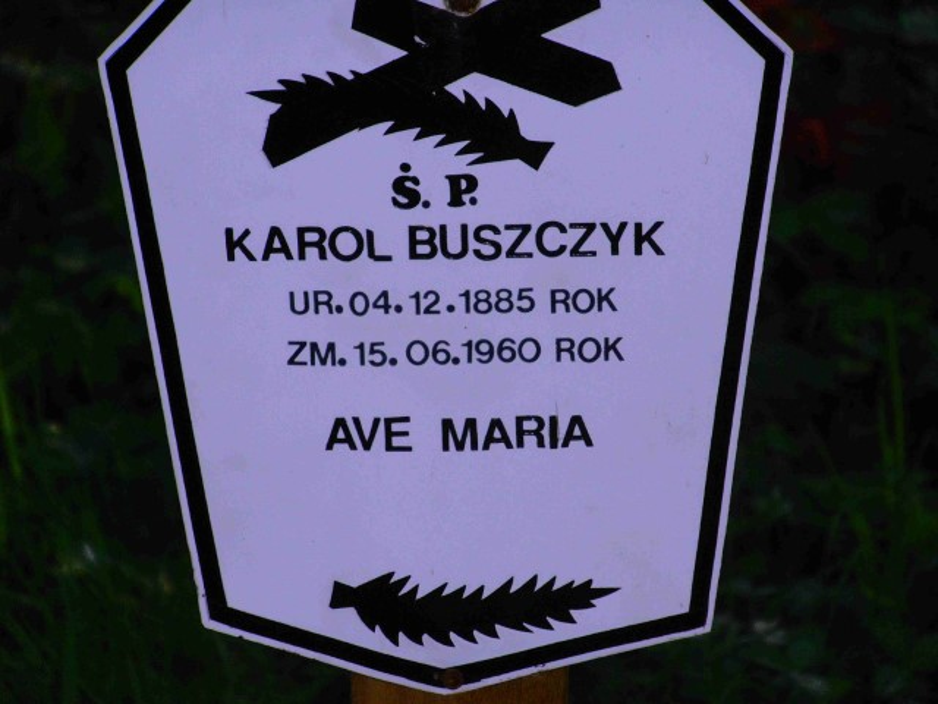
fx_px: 6503
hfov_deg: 8.2
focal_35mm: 240
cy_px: 352
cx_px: 469
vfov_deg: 6.2
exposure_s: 1/200
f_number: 5.7
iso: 125
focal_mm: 42.54
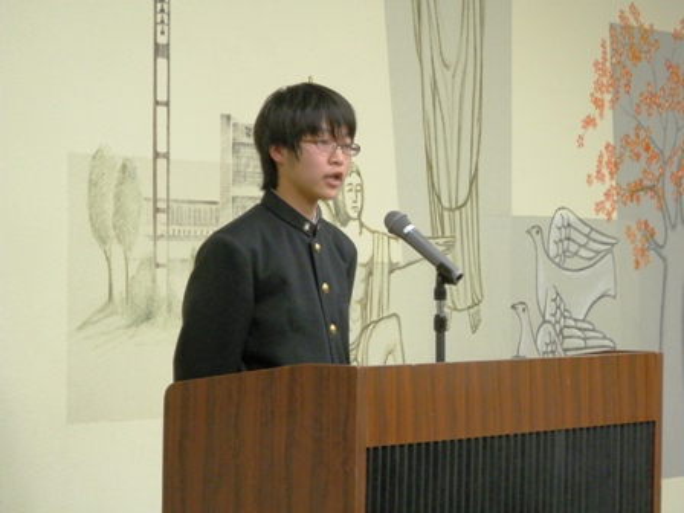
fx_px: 2529
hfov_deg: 15.4
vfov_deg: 11.6
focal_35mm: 128
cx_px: 342
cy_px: 256
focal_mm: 22.9
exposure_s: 1/15
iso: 320
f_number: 5.3
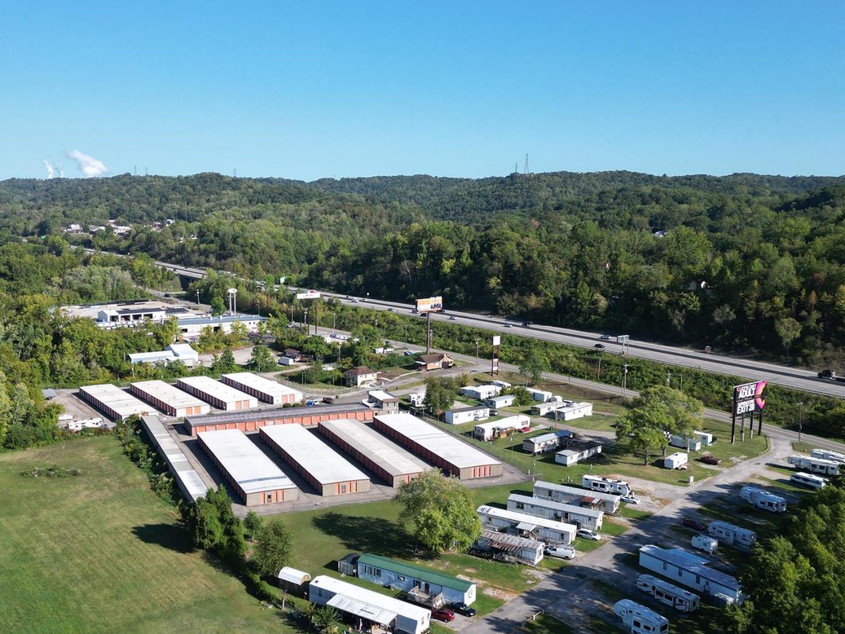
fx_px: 854
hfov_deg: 52.4
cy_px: 330
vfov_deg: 40.7
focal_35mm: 35
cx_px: 351
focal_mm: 6.72
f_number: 1.7
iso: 110
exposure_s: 1/2000
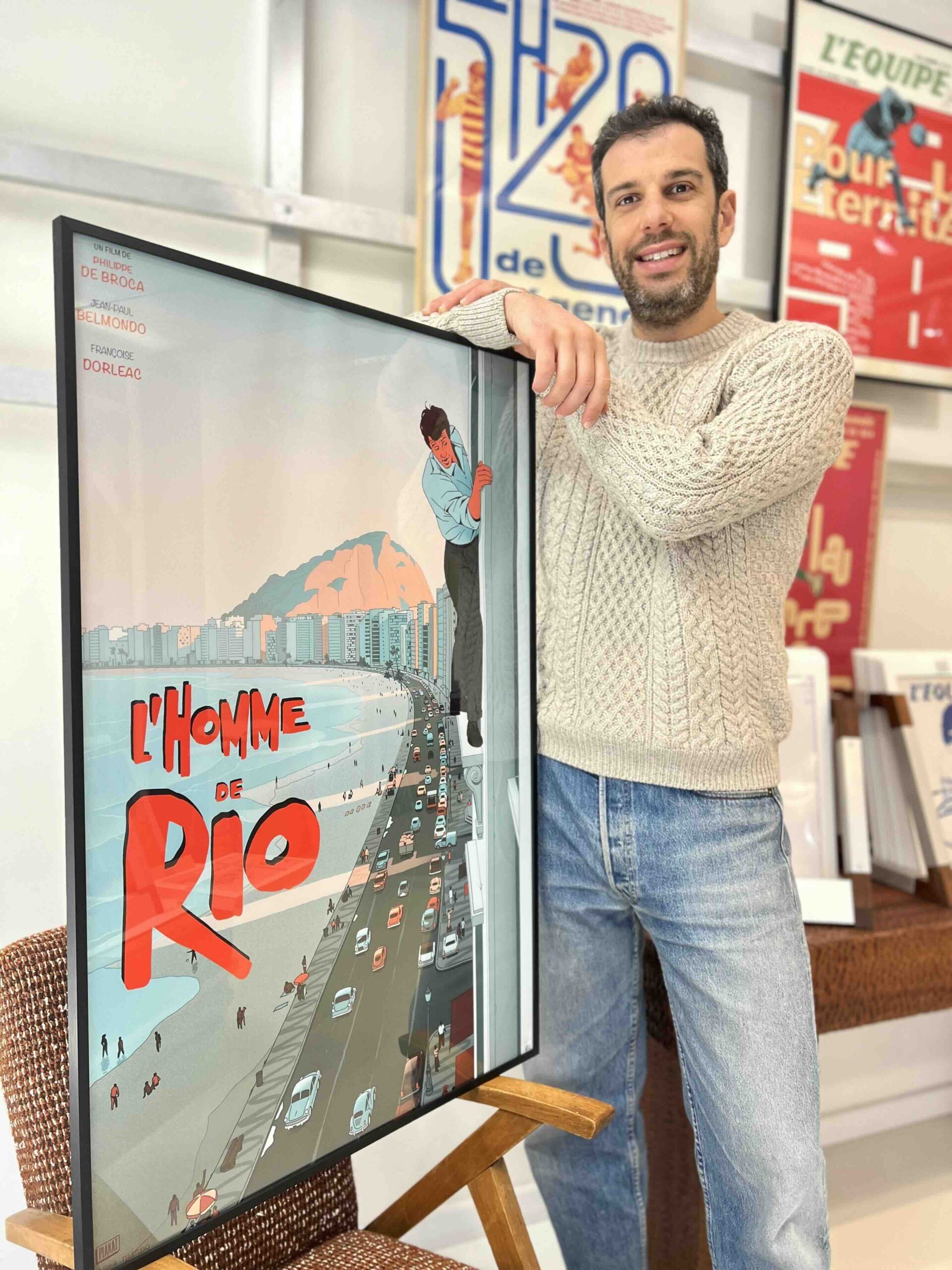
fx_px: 953
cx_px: 476
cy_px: 635
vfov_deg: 67.3
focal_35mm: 26
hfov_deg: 53.1
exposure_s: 1/50
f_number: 1.5
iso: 100
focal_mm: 5.7
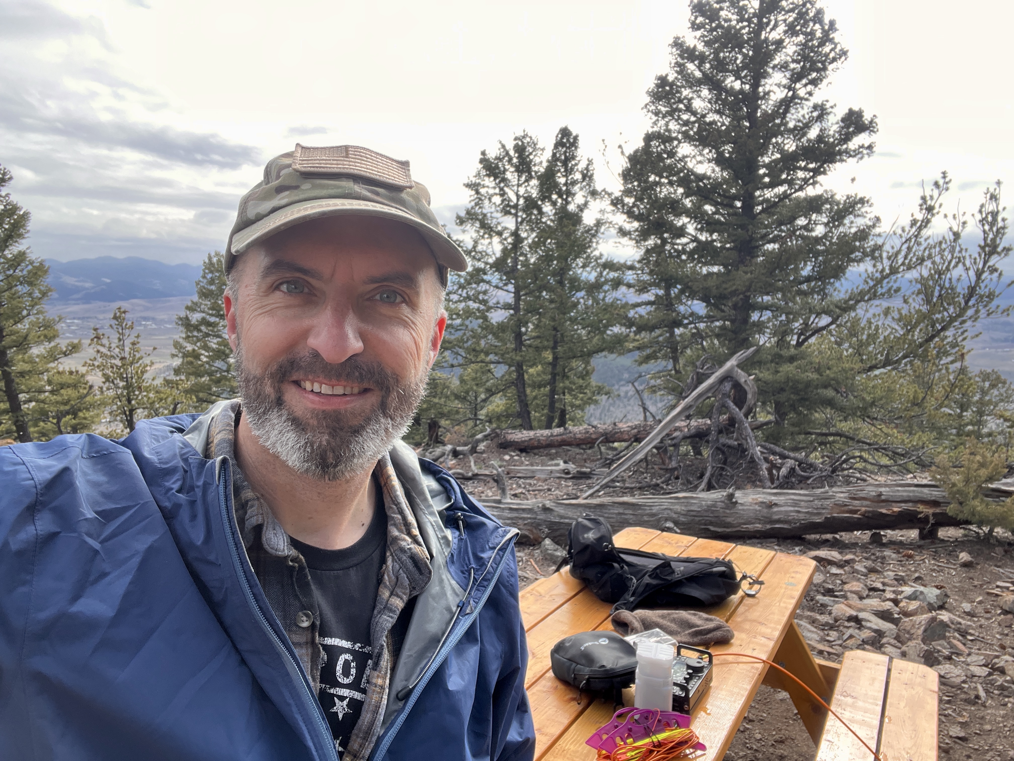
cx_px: 507
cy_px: 380
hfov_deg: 73.9
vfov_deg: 58.9
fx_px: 674
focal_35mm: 23
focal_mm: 2.71
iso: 32
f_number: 2.2
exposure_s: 1/282
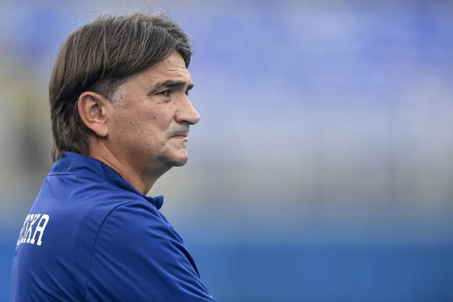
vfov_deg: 3.4
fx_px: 5148
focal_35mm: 409
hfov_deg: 5.0
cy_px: 151
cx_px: 224
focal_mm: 400
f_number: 2.8
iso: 1250
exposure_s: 1/2500
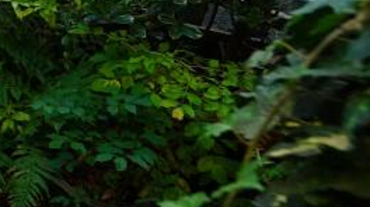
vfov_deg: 17.5
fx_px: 598
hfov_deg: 20.5
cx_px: -332
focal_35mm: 61
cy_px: -112
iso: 400
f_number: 4
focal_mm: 10
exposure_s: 1/160
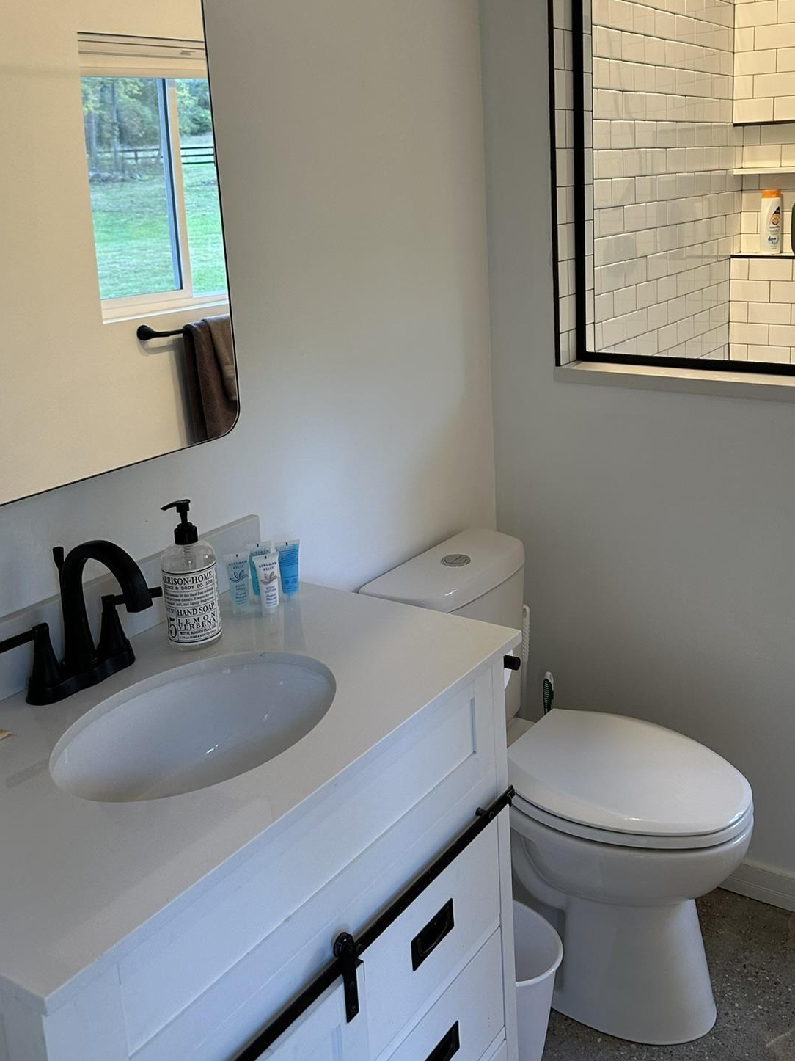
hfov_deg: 41.4
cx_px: 512
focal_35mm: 34
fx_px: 1041
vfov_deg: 53.3
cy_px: 388
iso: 125
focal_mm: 6.86
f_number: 1.78
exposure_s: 1/60
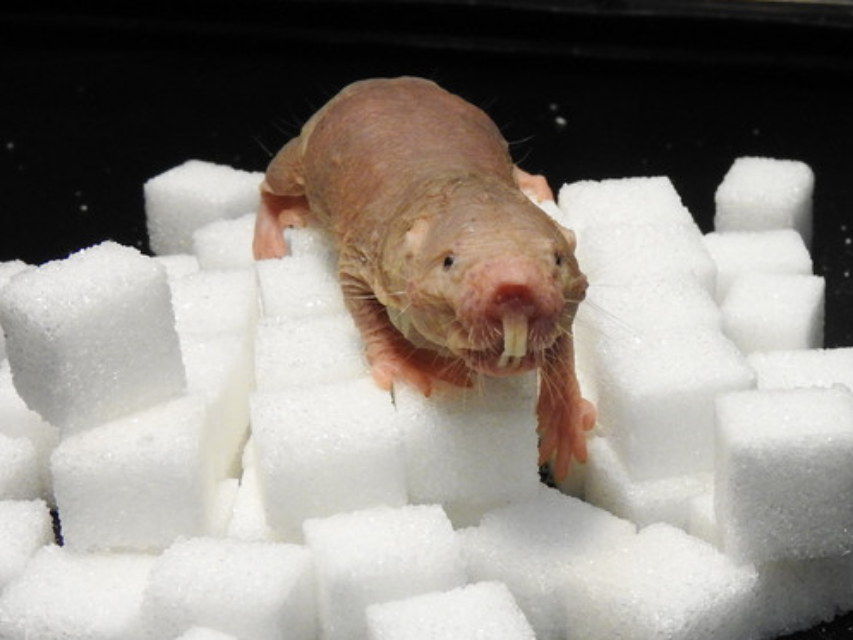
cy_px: 324
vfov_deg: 28.6
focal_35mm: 51
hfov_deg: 37.5
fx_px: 1257
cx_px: 421
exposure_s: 1/100
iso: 400
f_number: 4
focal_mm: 9
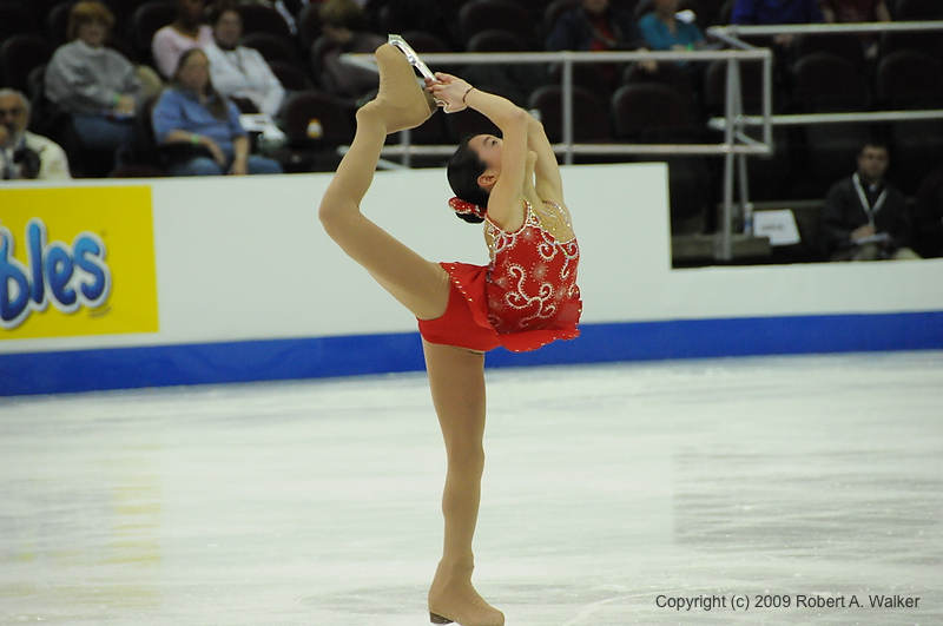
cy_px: 313
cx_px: 472
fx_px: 7847
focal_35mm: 300
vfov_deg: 4.6
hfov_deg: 6.9
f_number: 5.6
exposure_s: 1/800
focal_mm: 200
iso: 3200
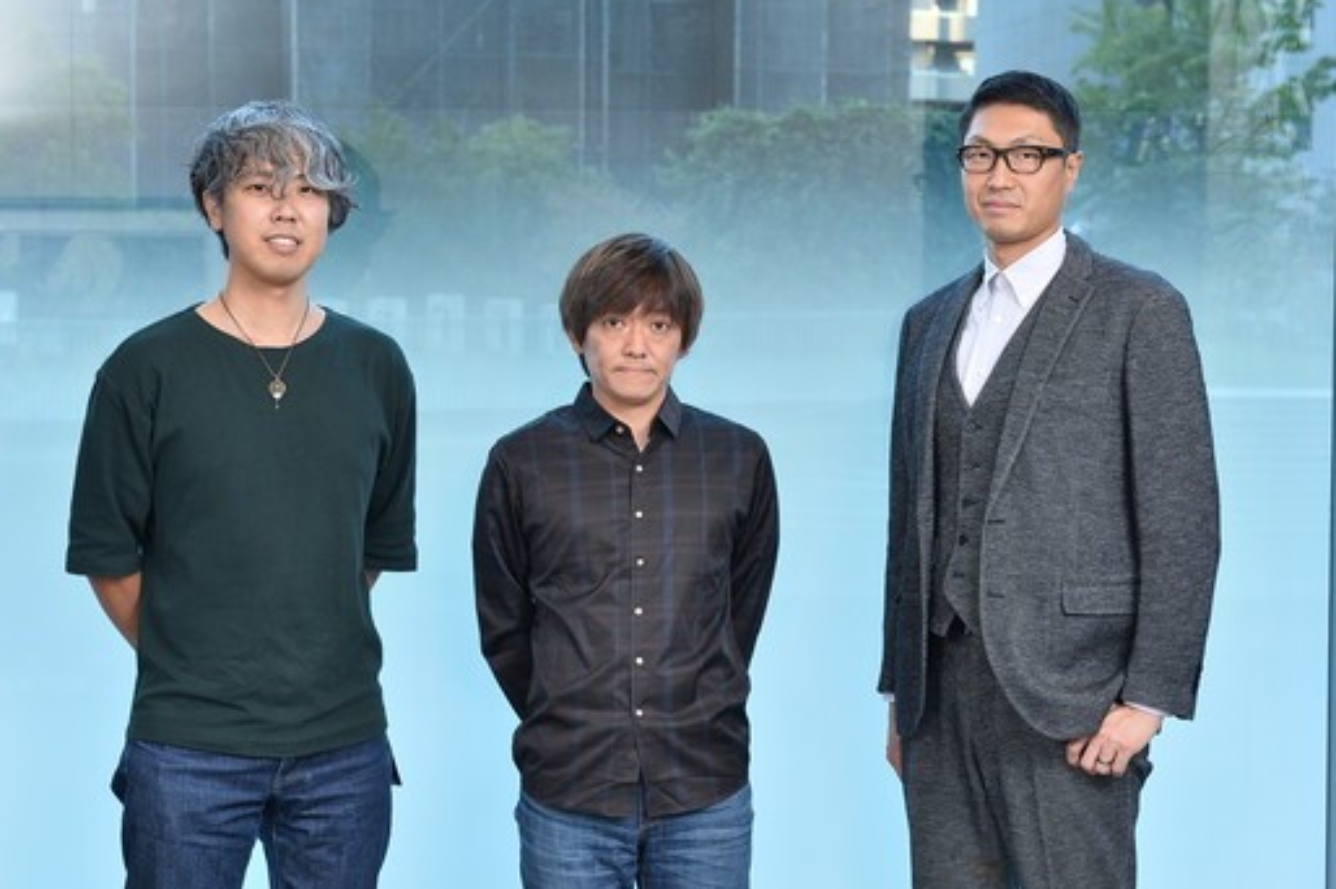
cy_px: 469
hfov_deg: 26.3
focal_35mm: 77
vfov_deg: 17.7
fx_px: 2856
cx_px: 621
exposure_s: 1/80
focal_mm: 66
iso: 800
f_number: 8
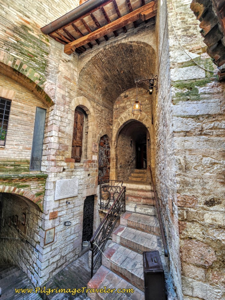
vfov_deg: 106.2
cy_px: 150
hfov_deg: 89.9
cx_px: 112
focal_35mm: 13
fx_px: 113
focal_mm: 2.2
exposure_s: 1/60
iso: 100
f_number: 2.2
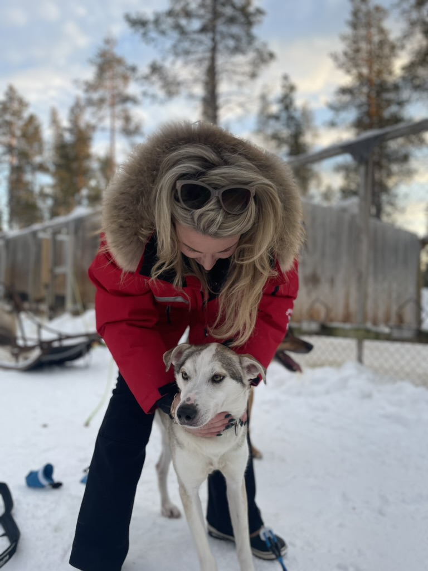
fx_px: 429
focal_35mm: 26
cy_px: 286
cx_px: 214
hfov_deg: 53.1
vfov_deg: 67.3
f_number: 1.6
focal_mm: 4.2
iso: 40
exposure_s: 1/262
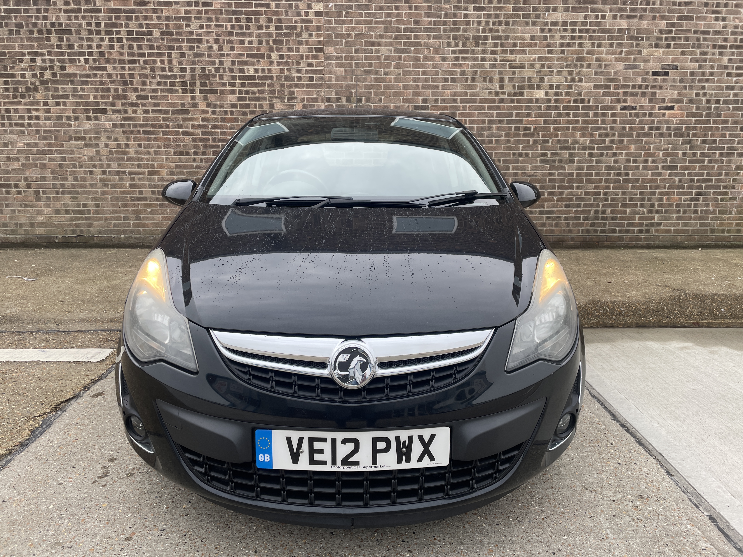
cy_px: 278
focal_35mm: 26
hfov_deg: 67.3
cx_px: 372
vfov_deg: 53.1
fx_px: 558
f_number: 1.6
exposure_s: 1/269
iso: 32
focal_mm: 4.2
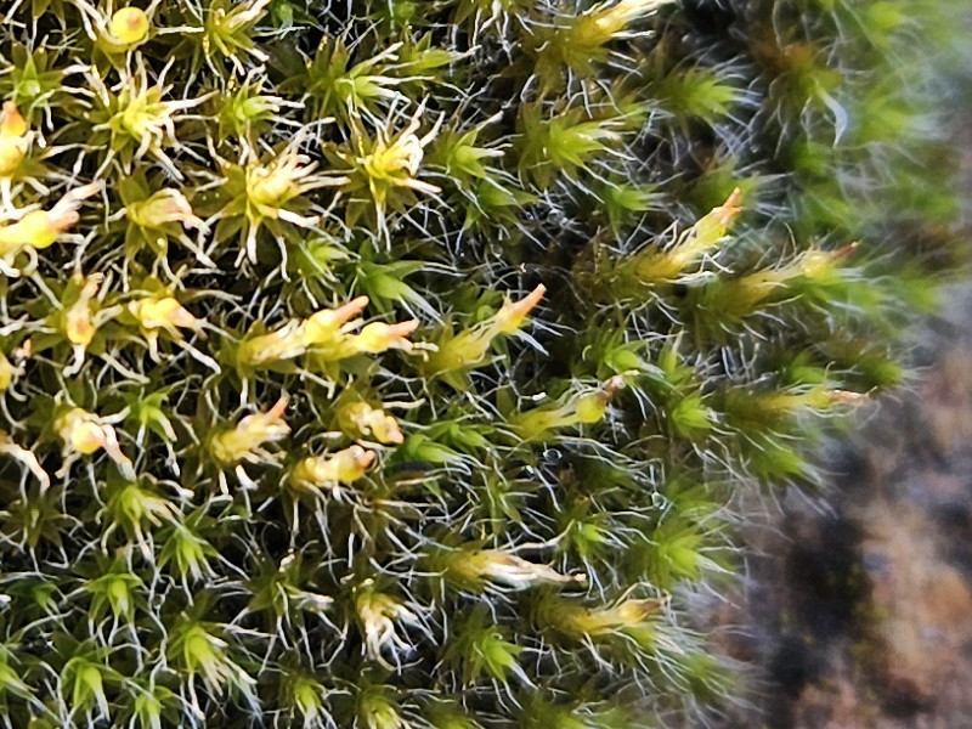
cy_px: 364
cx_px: 486
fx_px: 646
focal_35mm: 23
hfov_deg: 73.9
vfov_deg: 58.9
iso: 25
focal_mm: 5.4
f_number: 1.8
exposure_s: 1/180
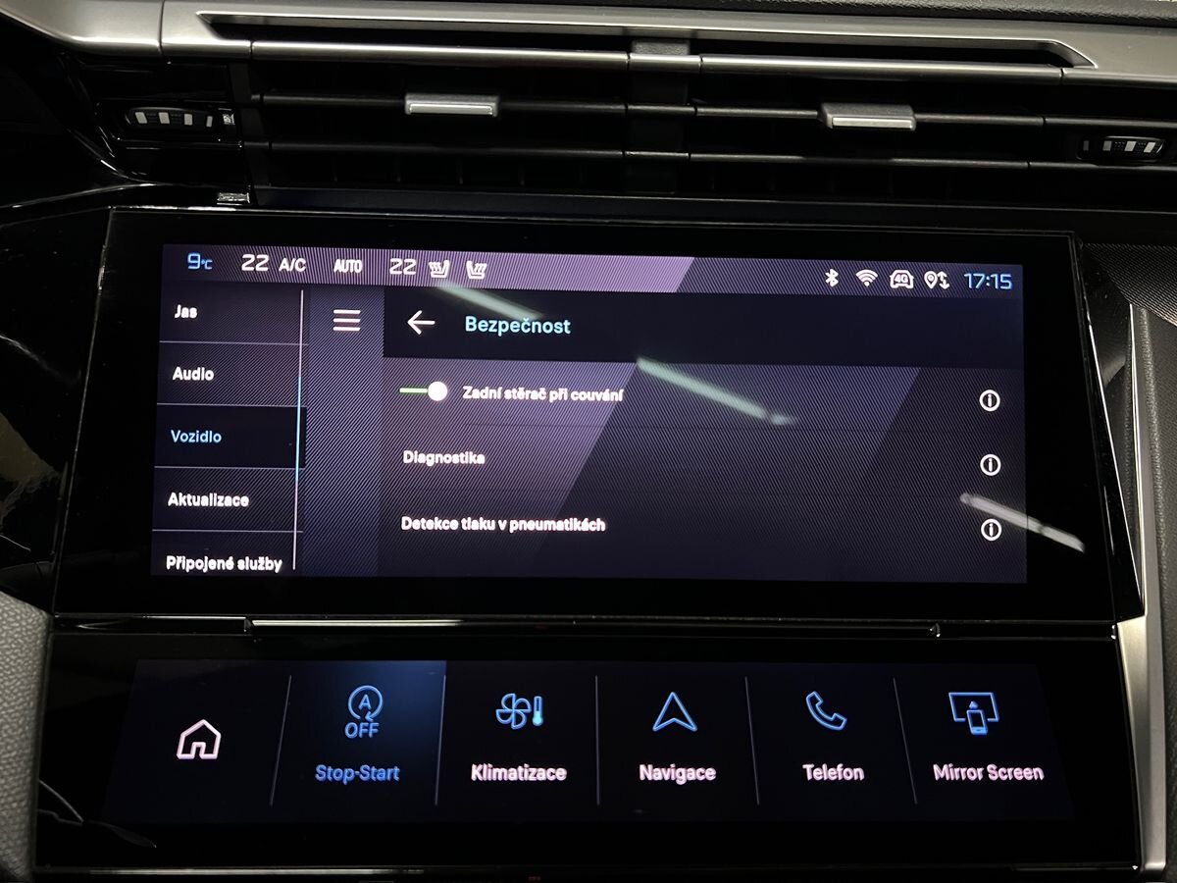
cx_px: 588
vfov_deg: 53.1
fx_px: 884
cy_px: 442
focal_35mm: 26
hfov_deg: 67.3
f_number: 1.5
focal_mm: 5.7
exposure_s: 1/29
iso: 1000
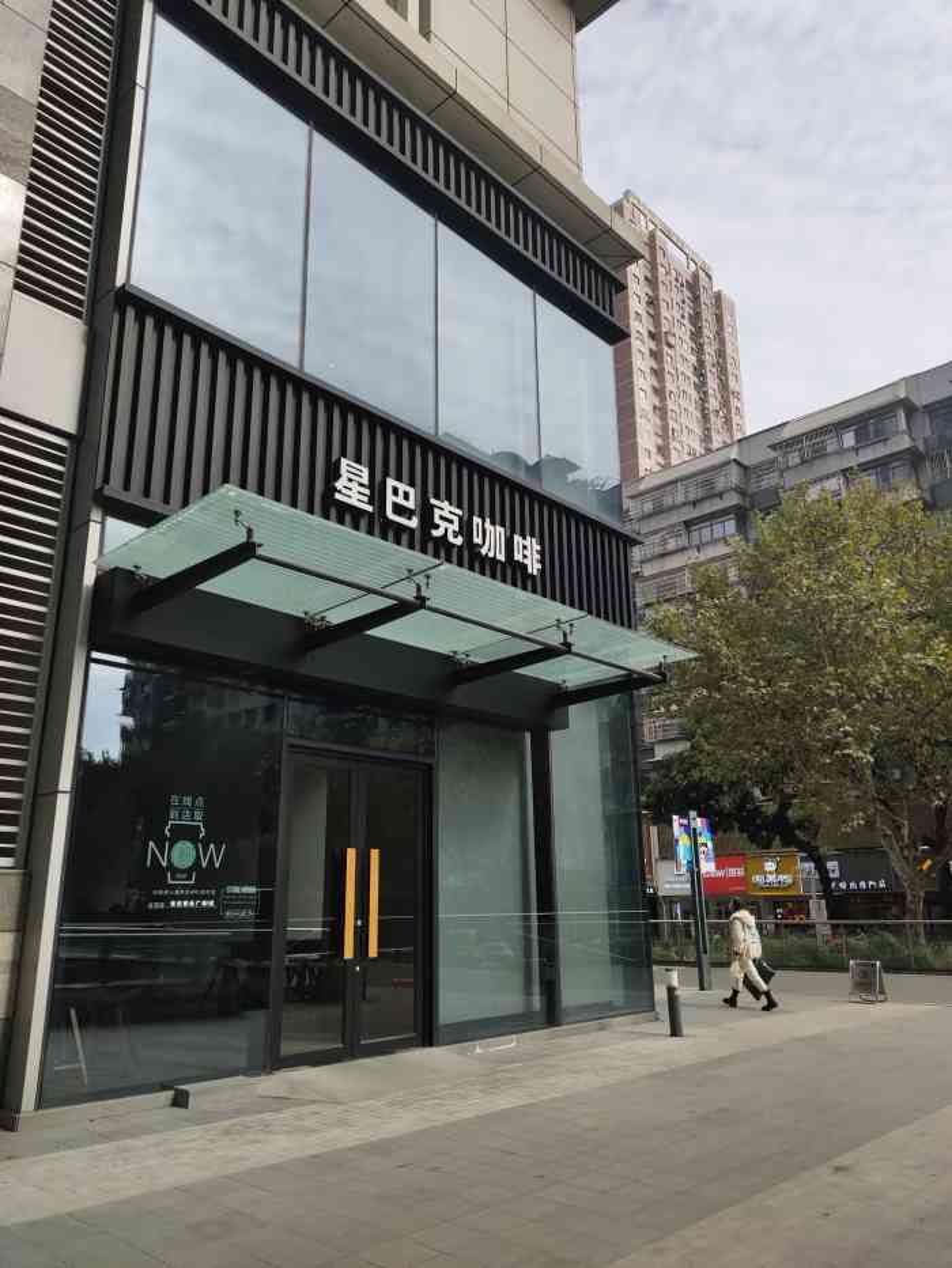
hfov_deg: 58.9
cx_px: 476
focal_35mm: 23
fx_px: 843
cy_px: 634
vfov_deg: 73.9
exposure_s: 1/1667
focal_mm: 4.76
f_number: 1.79
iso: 56
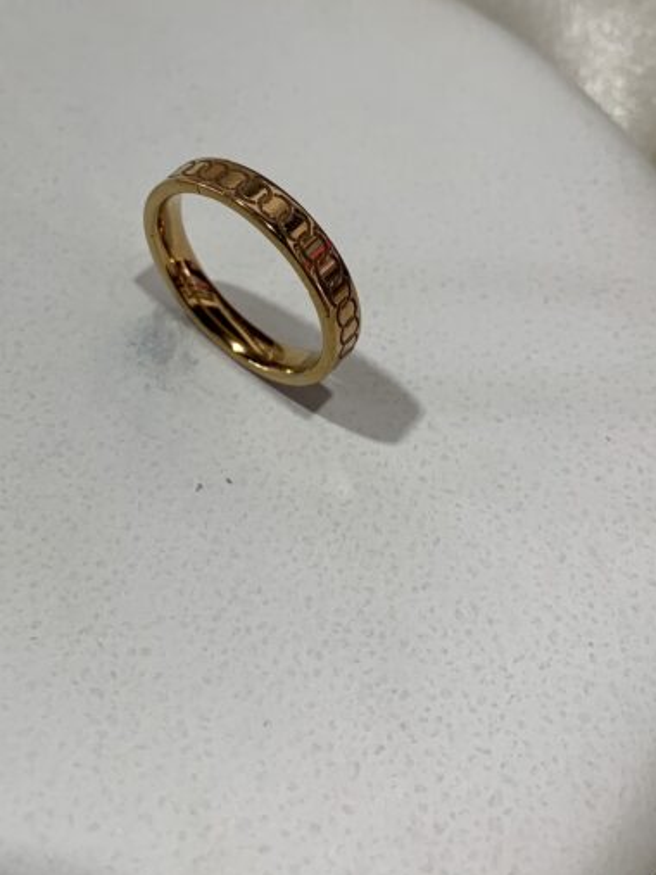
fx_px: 1036
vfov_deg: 44.8
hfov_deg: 34.9
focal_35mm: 41
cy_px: 262
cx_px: 242
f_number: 1.8
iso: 50
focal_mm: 4.25
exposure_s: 1/50
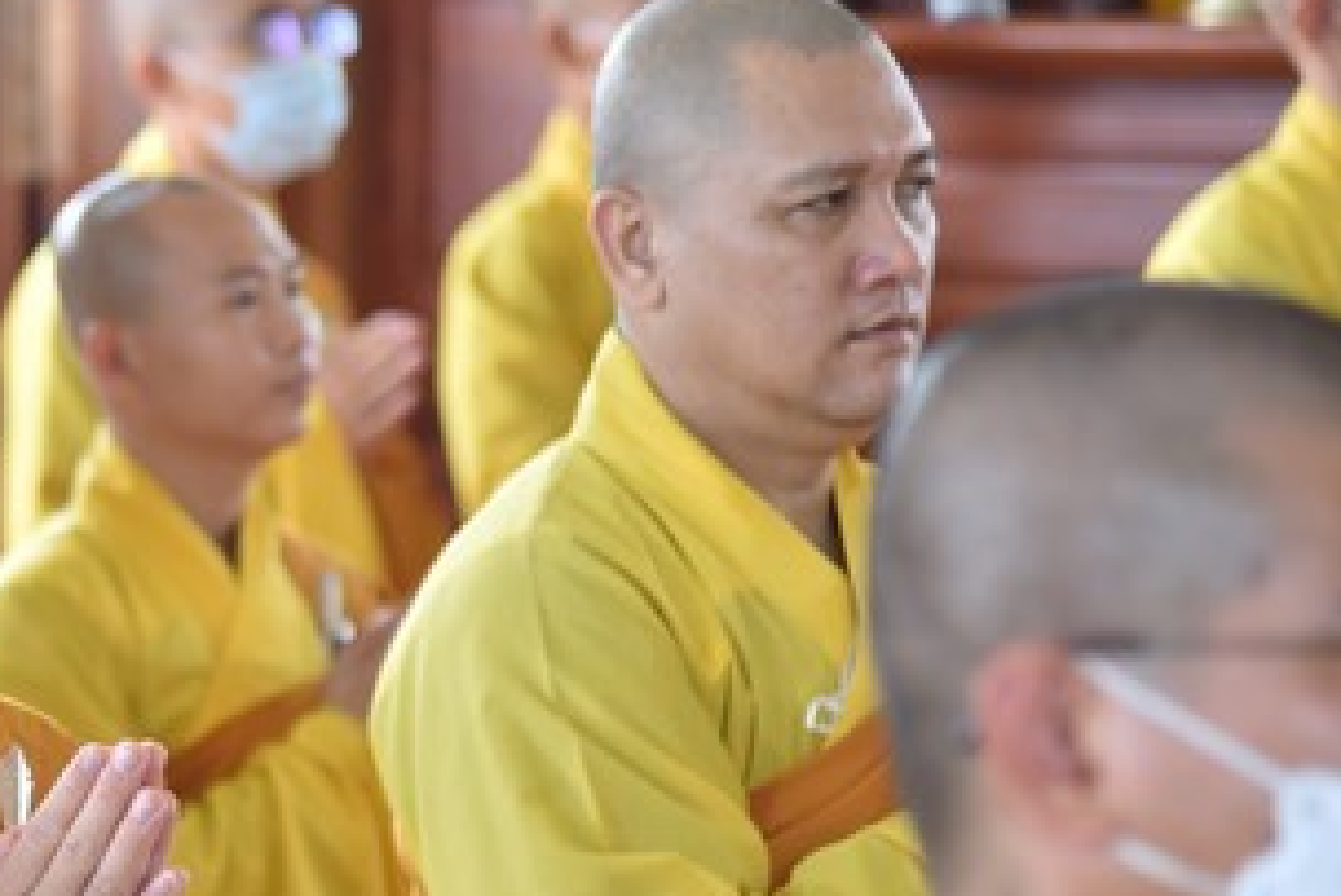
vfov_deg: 5.4
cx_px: -40
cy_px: 614
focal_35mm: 257
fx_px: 9577
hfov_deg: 8.0
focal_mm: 120
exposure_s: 1/125
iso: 500
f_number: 4
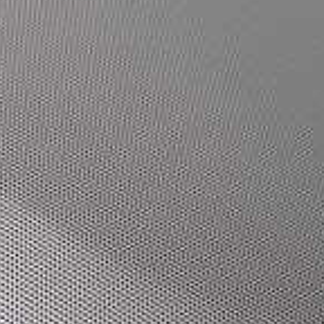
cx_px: -92
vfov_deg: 18.1
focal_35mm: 92
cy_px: -52
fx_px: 974
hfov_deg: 17.7
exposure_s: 1/125
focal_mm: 4.5
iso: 100
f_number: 2
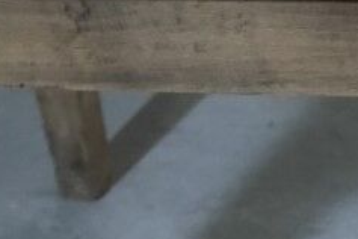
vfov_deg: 11.7
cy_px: -180
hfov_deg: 17.0
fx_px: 1084
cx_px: 538
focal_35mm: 109
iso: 200
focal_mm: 3.3
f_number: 2.4
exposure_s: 1/20
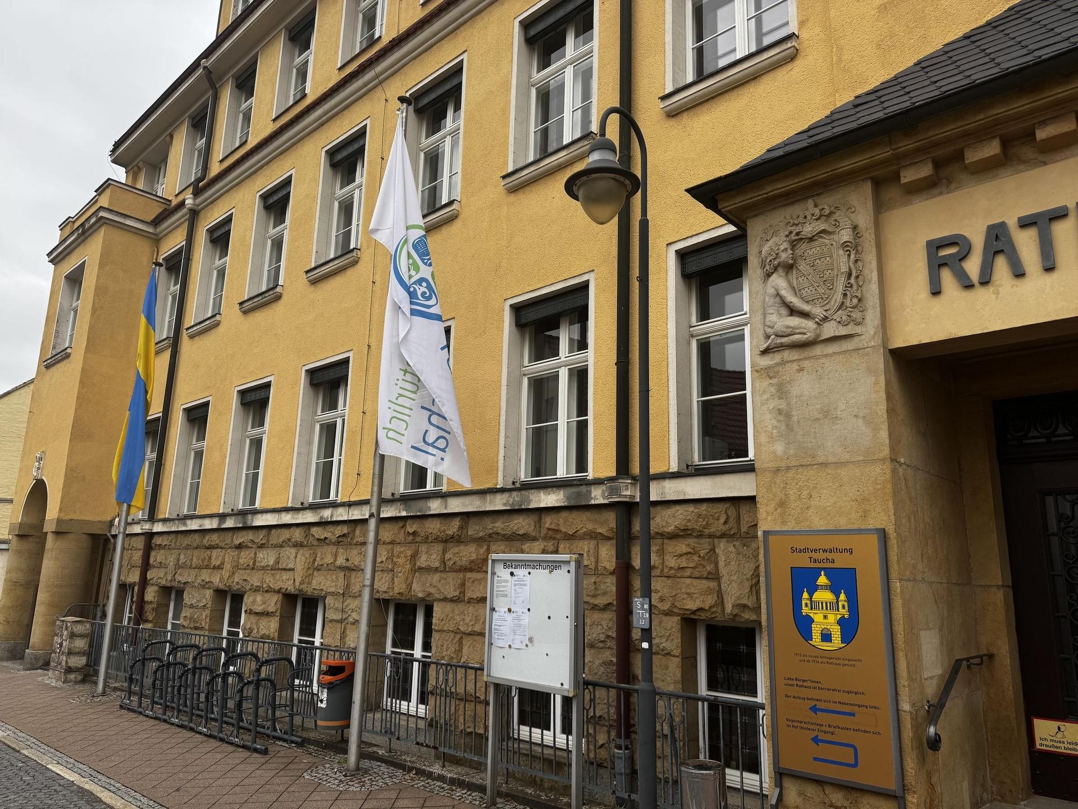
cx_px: 539
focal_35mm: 24
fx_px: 747
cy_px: 404
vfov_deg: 56.8
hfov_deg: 71.6
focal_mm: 6.76
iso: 80
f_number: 1.78
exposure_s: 1/1193
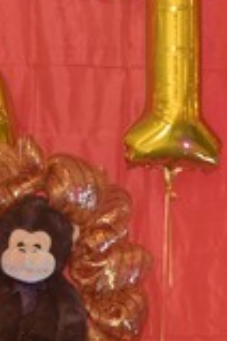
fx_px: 2374
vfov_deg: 8.1
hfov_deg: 5.5
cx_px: 19
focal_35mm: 251
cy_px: 369
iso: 400
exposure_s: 1/160
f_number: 3.5
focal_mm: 50
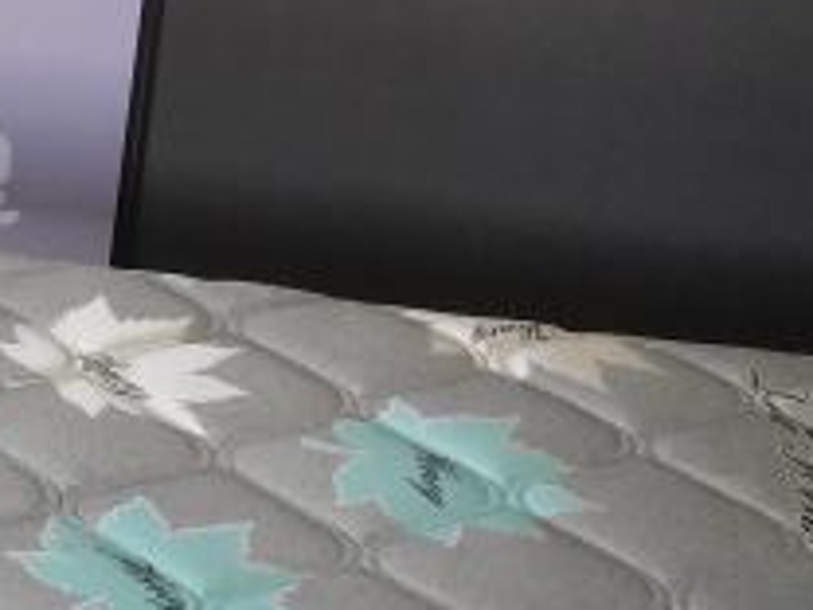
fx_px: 2443
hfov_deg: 17.5
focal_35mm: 104
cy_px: 125
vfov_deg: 14.2
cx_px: -293
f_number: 2
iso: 200
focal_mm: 3.66
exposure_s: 1/30
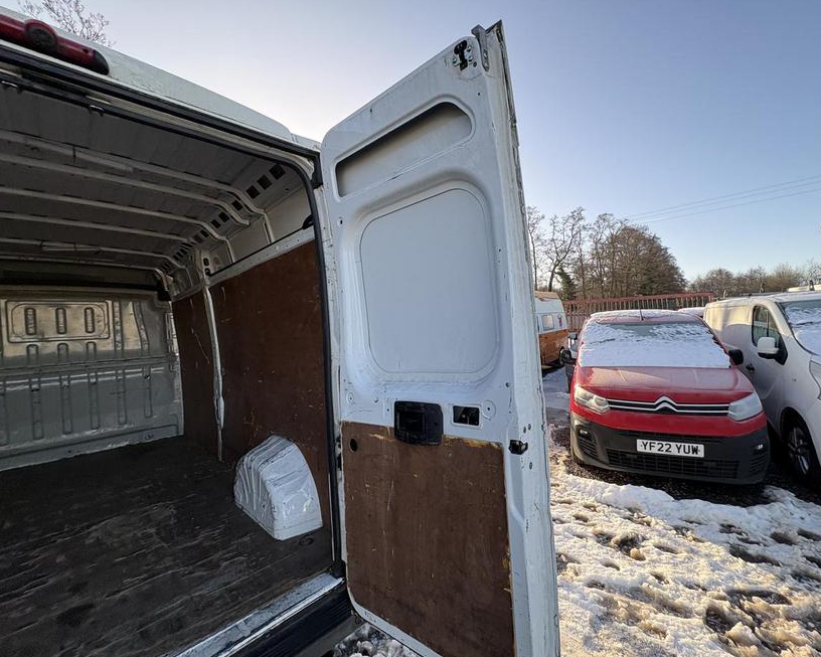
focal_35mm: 15
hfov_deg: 96.6
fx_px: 365
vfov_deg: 84.0
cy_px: 326
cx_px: 444
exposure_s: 1/394
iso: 40
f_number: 2.2
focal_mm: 2.22
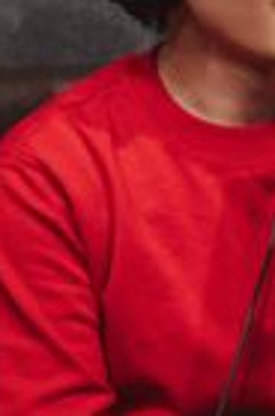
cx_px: 248
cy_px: 96
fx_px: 3627
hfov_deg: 4.3
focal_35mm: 315
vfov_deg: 6.5
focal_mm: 65
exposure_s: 1/125
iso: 800
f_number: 2.8
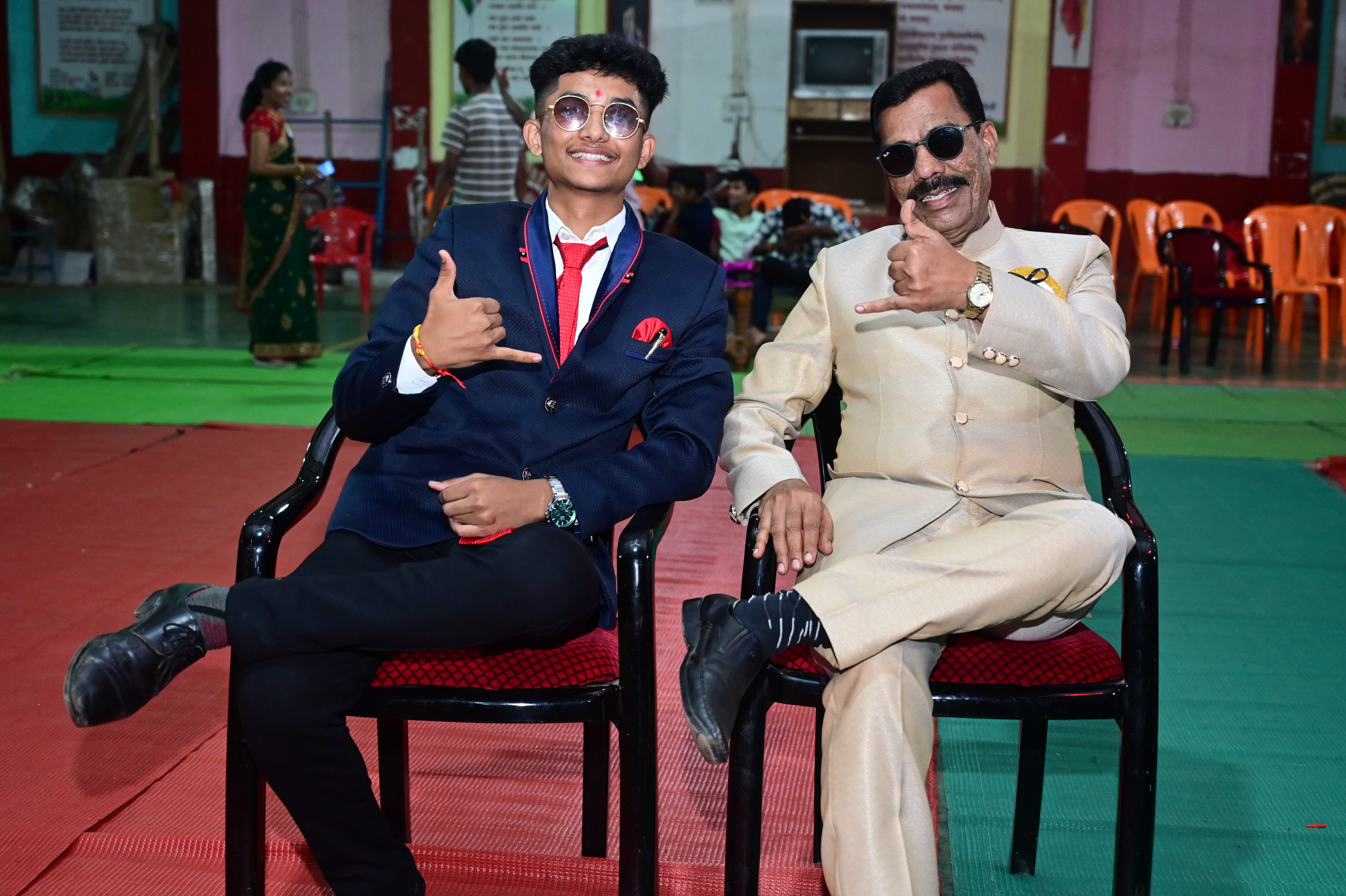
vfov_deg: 28.1
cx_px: 673
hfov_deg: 41.1
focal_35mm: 48
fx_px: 1794
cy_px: 448
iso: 3200
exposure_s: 1/125
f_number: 4
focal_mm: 48
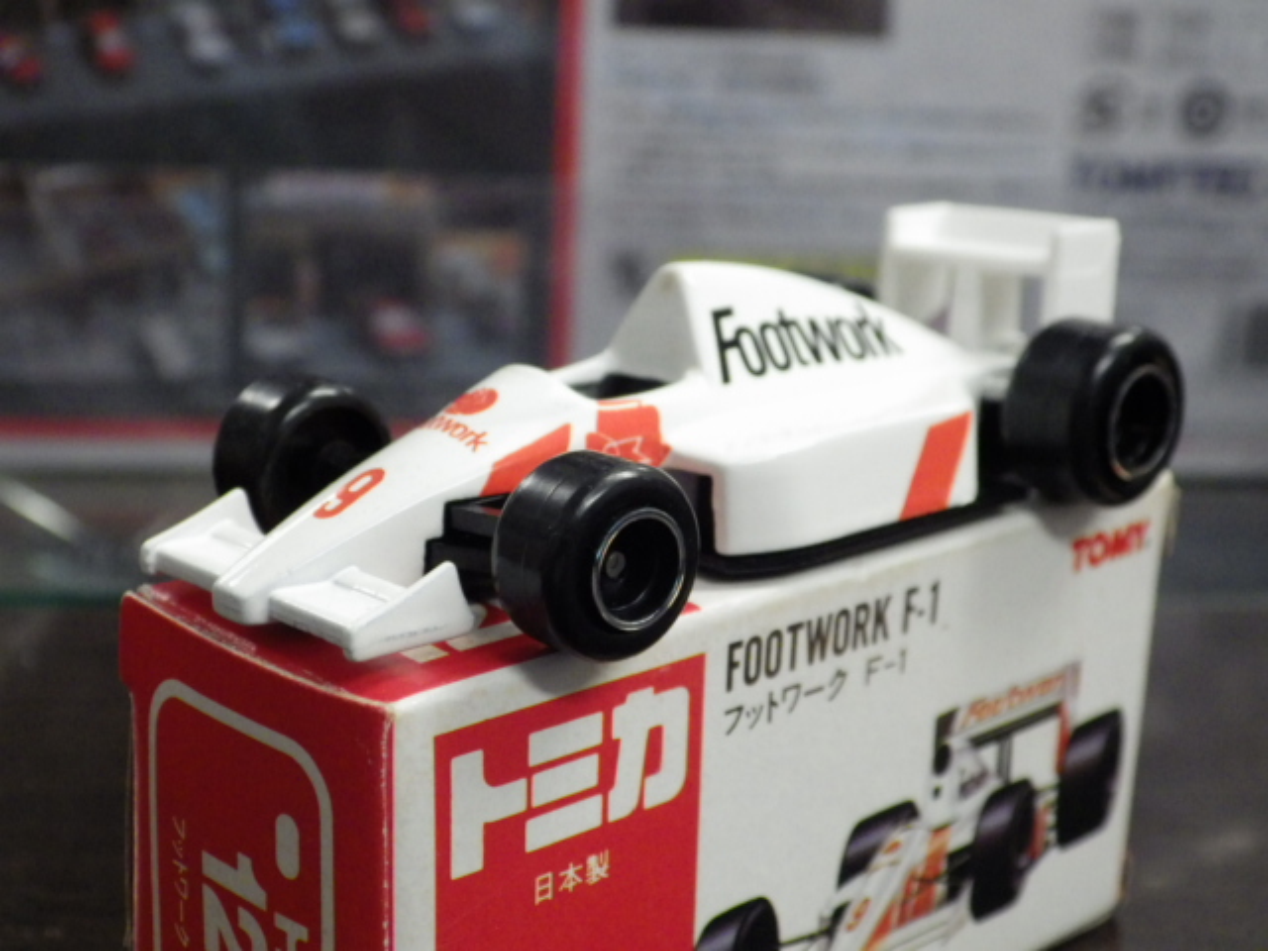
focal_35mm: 59
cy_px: 476
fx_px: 2161
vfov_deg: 24.8
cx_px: 634
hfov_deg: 32.7
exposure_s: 1/50
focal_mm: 10.7
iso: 800
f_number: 4
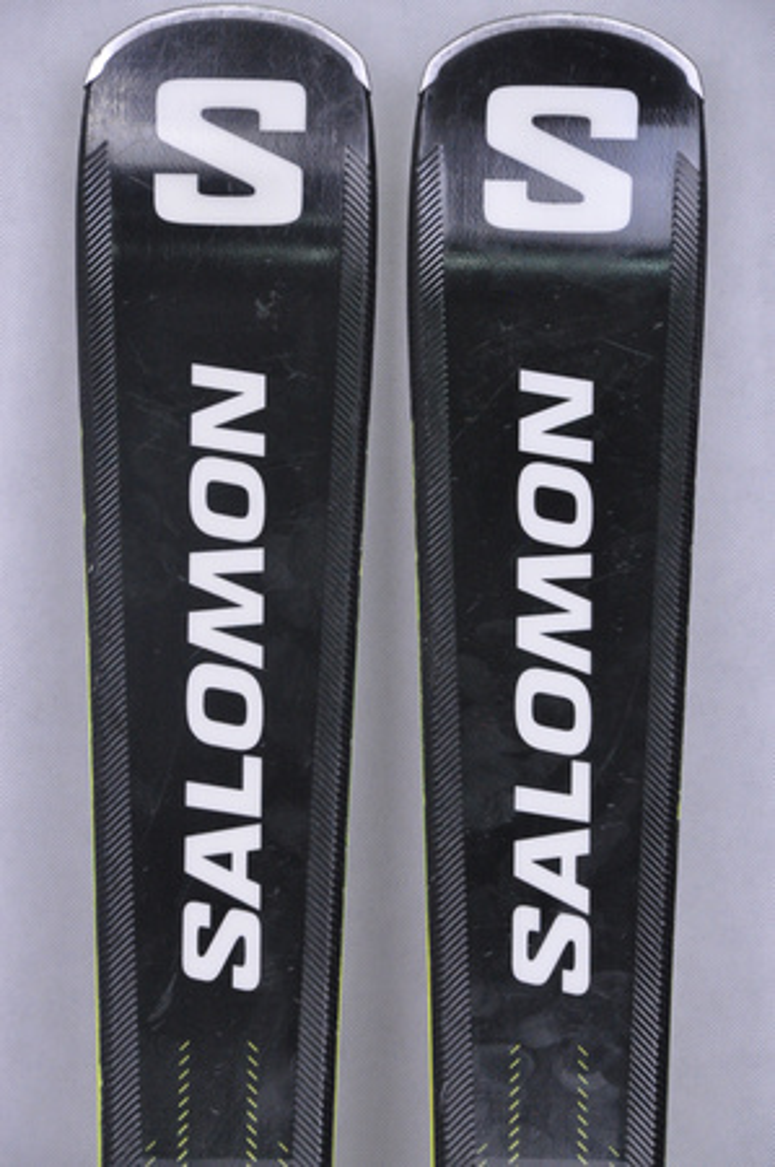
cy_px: 584
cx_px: 388
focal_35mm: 158
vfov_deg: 13.1
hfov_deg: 8.7
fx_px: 5097
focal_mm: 105
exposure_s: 1/125
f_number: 8
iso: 3200
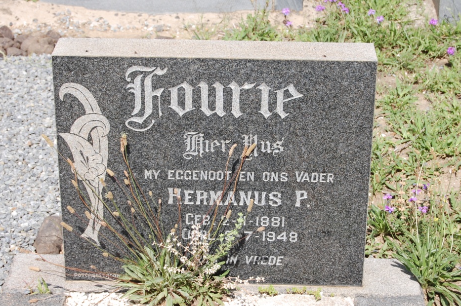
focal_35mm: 91
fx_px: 1158
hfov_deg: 22.5
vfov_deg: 15.1
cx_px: 240
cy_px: 152
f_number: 9
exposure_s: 1/320
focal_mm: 55
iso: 200
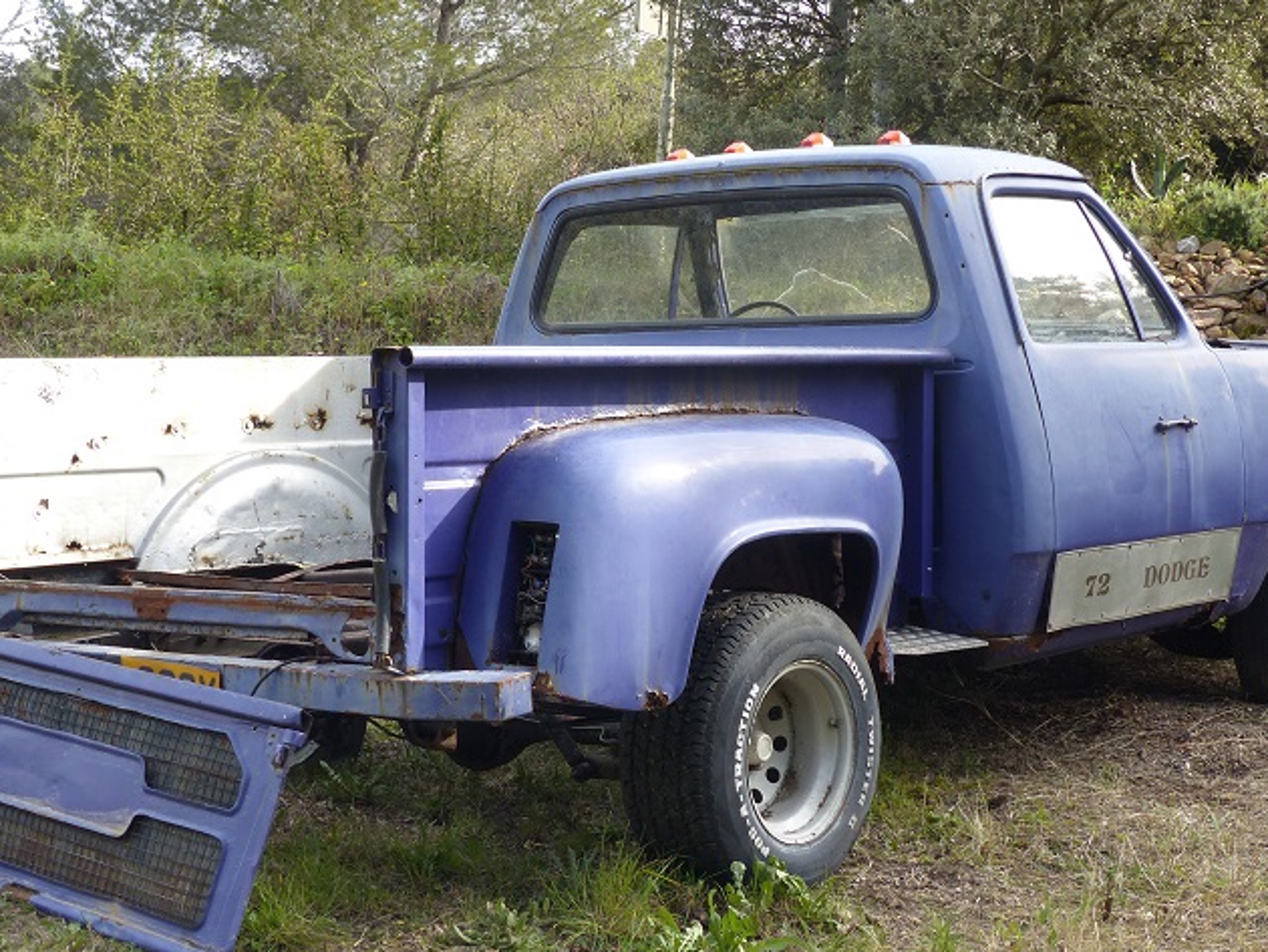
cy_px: 523
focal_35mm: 66
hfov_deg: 29.4
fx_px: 2419
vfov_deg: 22.3
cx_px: 652
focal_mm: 9.4
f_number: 4
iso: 100
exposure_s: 1/200
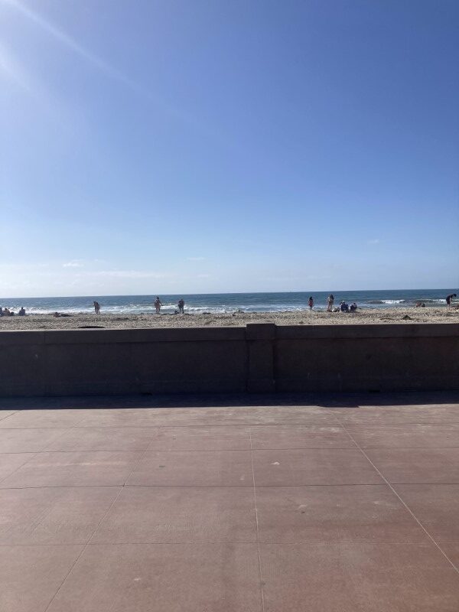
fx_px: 495
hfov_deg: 49.7
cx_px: 230
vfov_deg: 63.4
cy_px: 306
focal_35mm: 28
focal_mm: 3.99
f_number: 1.8
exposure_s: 1/4878
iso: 25
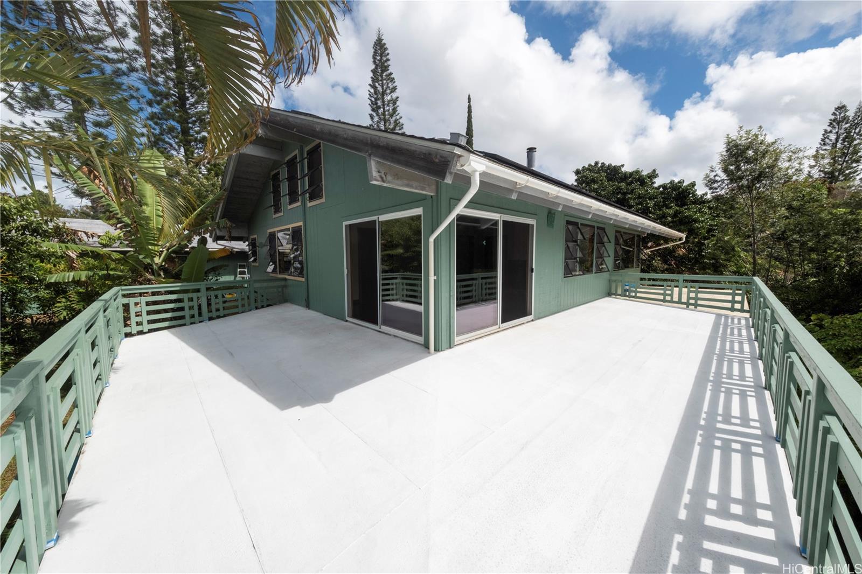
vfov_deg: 90.0
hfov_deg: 112.6
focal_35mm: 12
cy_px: 287
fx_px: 287
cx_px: 431
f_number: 10
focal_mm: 8
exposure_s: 1/500
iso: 400
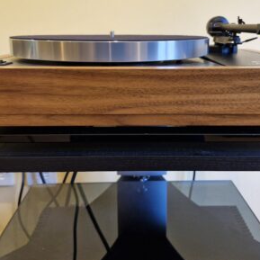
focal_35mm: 36
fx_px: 306
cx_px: 143
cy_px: 101
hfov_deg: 46.0
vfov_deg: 45.7
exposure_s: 1/100
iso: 320
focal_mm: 5.54
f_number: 1.8
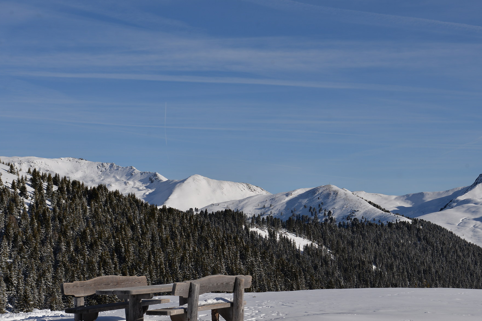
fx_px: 1018
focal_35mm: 76
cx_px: 284
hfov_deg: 26.6
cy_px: 179
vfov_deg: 18.0
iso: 100
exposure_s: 1/640
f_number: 11
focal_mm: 56
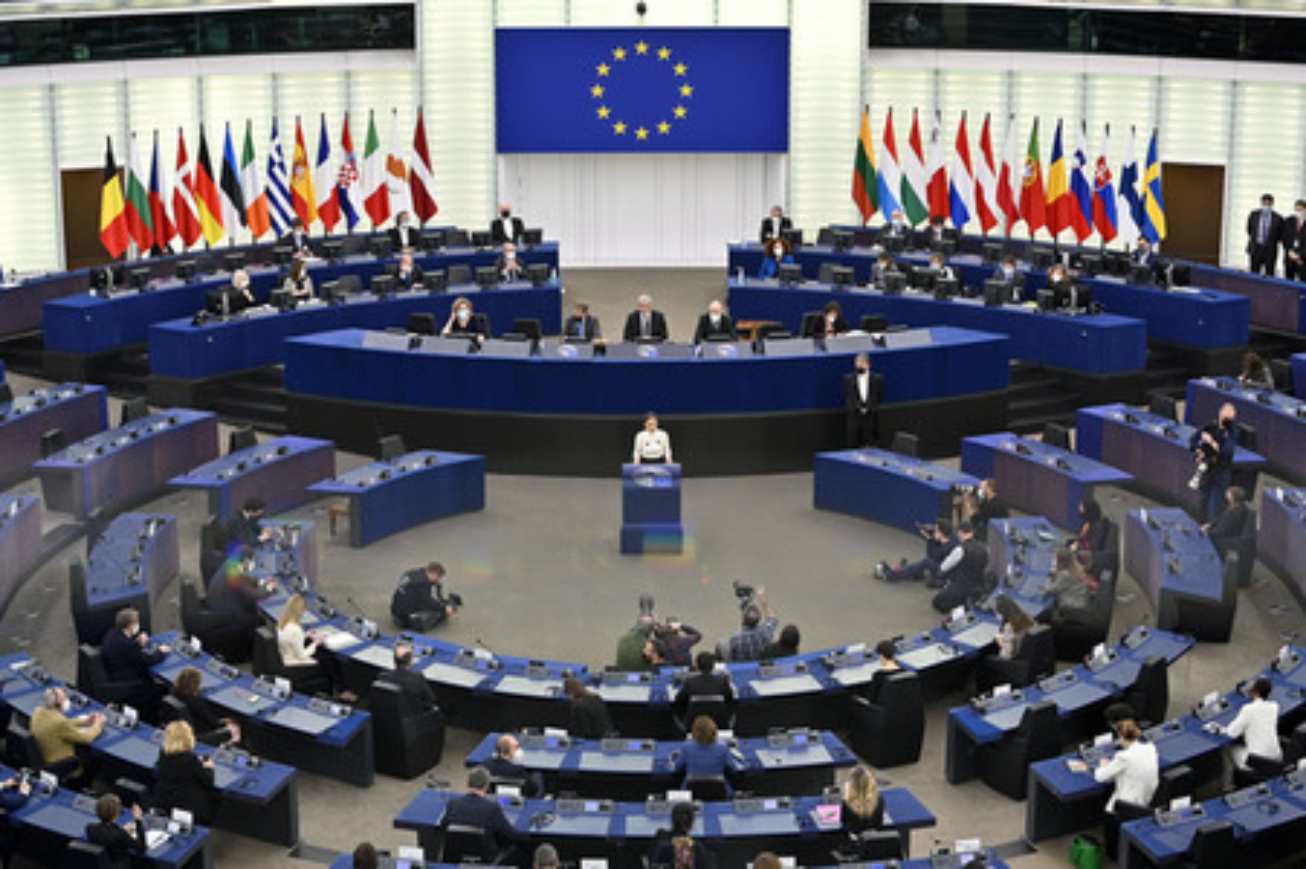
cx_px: 653
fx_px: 2538
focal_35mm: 70
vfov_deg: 19.4
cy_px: 434
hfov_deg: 28.9
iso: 1000
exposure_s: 1/320
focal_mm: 70
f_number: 2.8
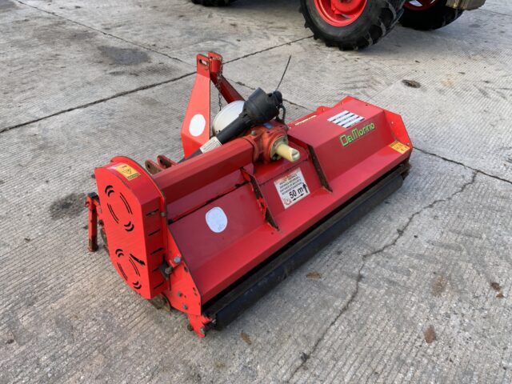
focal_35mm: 29
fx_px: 429
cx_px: 256
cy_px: 192
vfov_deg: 48.2
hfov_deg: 61.7
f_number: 1.8
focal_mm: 3
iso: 16
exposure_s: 1/223
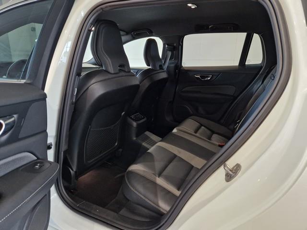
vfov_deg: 58.9
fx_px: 204
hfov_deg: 73.9
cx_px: 154
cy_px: 115
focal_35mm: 23
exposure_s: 1/100
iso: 250
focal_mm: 5.4
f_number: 1.8
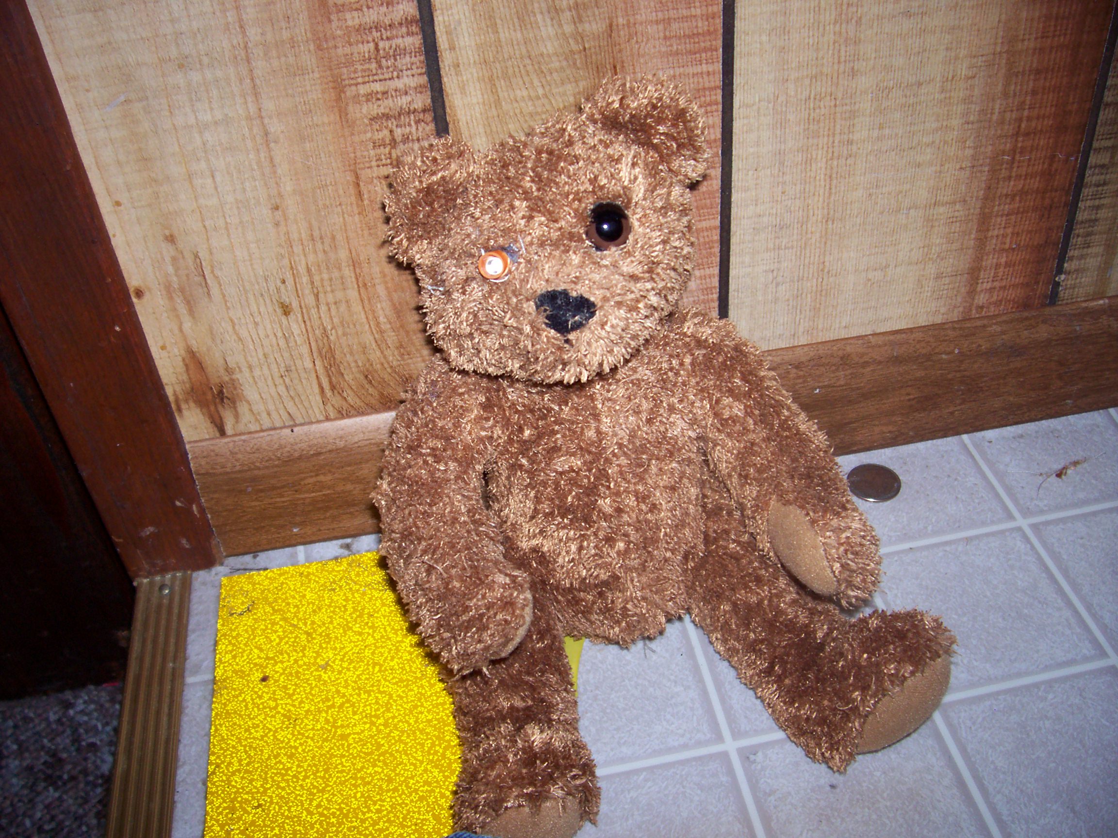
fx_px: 1098
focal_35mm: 34
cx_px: 559
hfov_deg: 54.0
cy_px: 419
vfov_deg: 41.8
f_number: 2.7
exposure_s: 1/64
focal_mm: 5.6
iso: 80
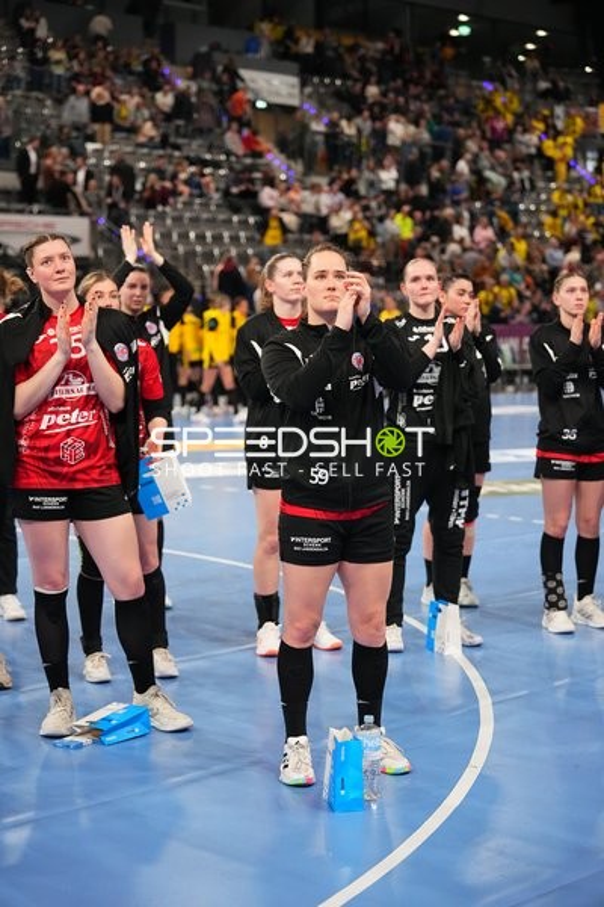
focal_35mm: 70
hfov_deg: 19.5
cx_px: 302
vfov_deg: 28.8
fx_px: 1762
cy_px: 454
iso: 8000
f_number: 2.8
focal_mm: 70
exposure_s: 1/1600
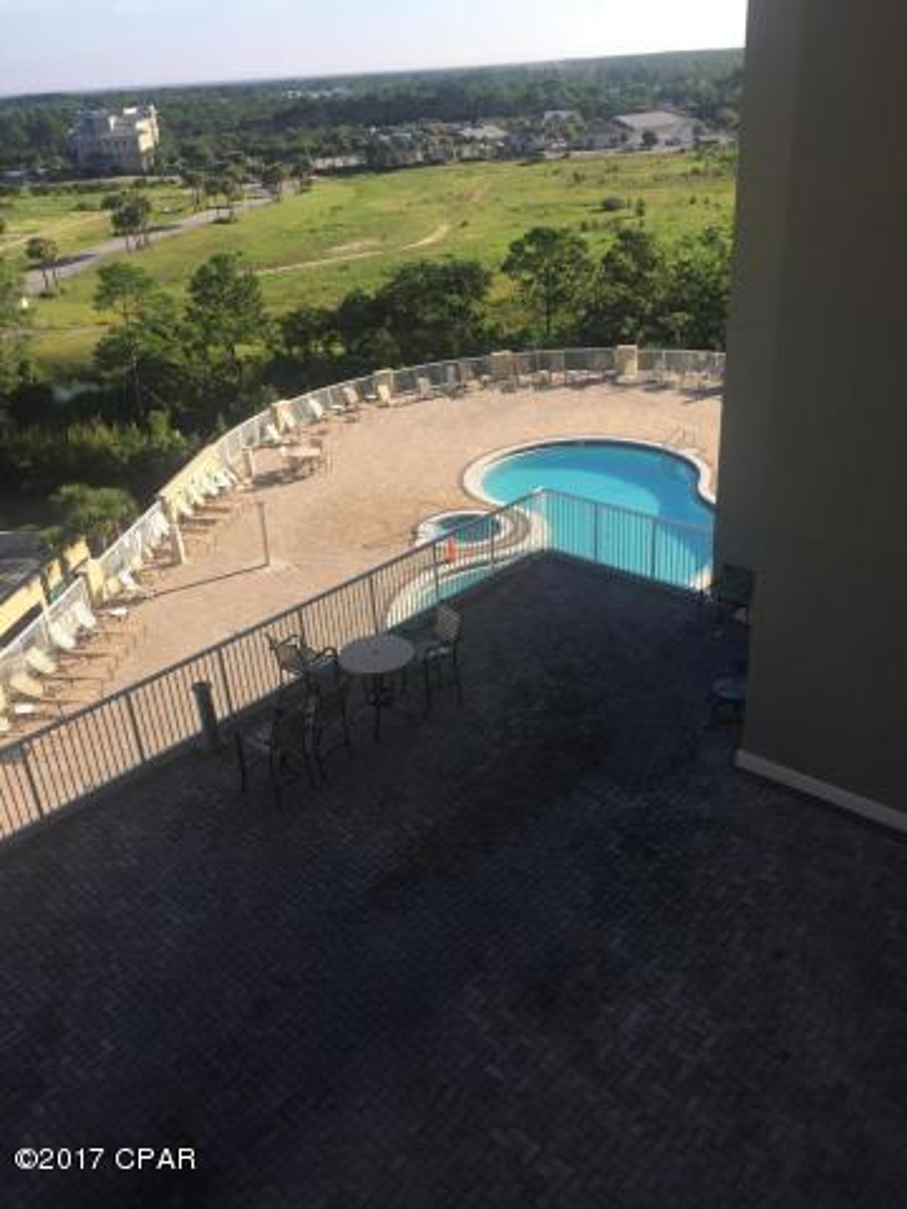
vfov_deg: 61.7
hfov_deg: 48.2
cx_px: 454
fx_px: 1013
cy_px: 604
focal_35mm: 29
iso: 32
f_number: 2.2
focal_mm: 4.15
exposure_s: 1/920
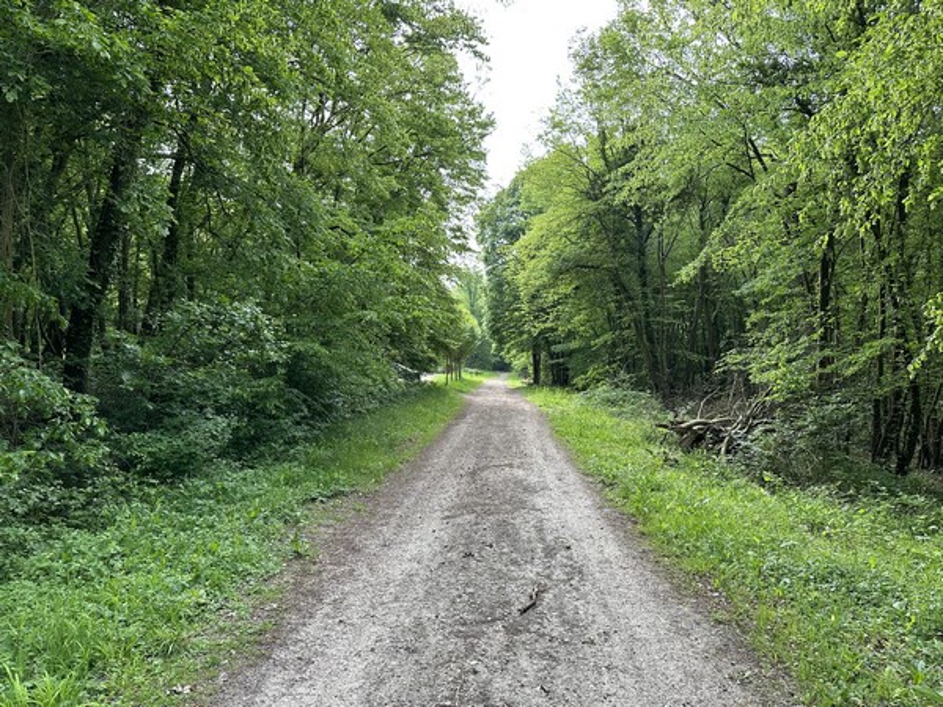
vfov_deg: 56.8
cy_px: 354
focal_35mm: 24
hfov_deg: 71.6
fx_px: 654
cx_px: 472
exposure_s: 1/473
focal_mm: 6.86
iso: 80
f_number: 1.78
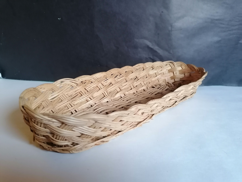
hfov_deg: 65.3
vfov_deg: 51.4
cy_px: 91
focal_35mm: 27
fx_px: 189
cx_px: 121
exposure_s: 1/25
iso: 500
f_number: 1.8
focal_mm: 4.75
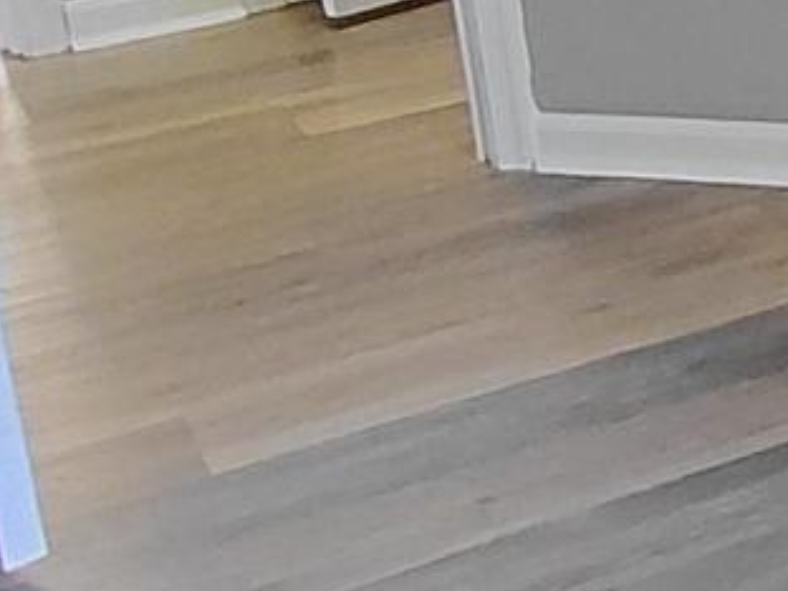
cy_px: -290
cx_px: 2041
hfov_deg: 12.8
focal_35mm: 105
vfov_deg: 13.3
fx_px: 2390
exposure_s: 1/40
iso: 250
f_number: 2.2
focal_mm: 1.64
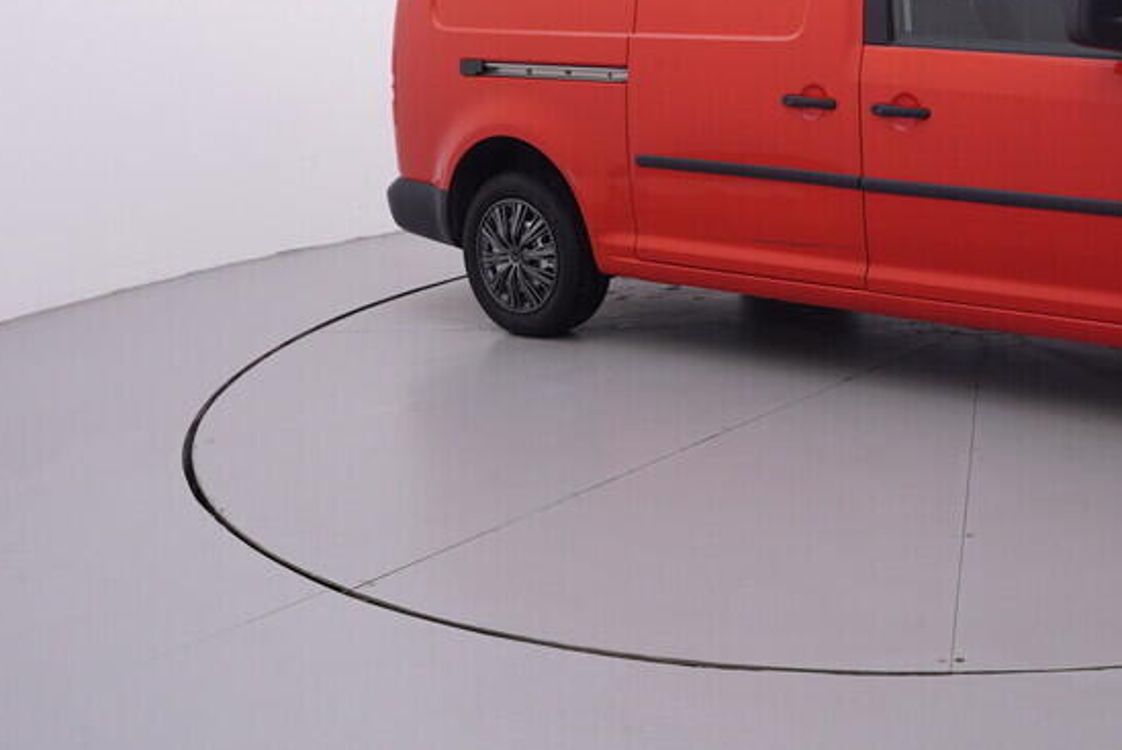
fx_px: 1308
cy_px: 149
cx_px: 983
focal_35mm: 42
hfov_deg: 43.0
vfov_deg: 31.2
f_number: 5
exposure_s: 1/80
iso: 200
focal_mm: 15
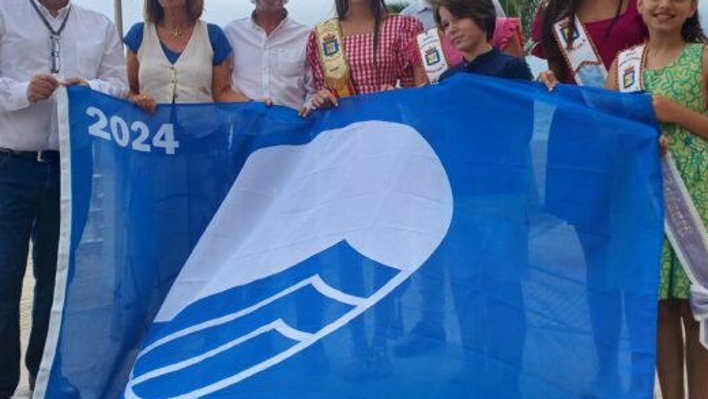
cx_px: 320
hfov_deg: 53.9
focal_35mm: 37
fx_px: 695
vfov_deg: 31.8
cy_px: 132
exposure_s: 1/508
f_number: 1.8
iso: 20
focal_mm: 5.06
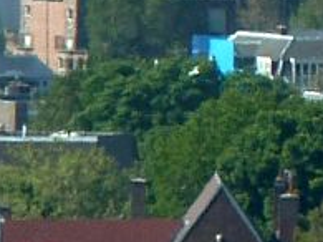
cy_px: -143
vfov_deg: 0.6
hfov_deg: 0.8
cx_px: 462
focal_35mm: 2464
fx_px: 22977
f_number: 4.9
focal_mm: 49.2
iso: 80
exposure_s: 1/160
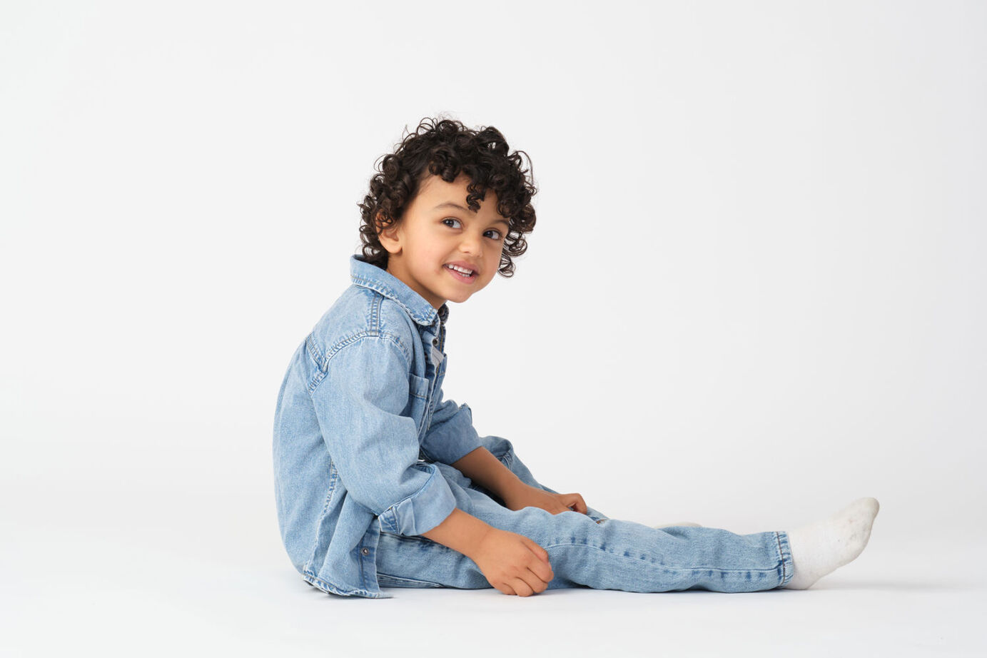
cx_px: 494
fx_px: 2303
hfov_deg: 24.2
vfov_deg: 16.3
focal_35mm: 84
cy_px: 329
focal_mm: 56
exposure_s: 1/160
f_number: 8
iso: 160
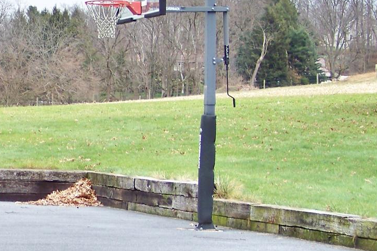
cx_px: -40
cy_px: 153
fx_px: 1414
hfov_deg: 14.8
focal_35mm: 135
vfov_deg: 10.2
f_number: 3.2
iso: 64
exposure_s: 1/80
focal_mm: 9.36
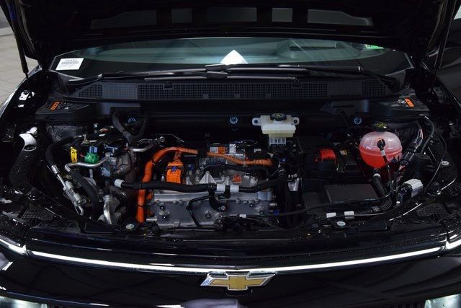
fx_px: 615
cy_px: 154
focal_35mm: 48
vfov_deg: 28.1
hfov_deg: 41.1
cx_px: 230
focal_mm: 32
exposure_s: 1/60
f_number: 6.3
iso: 1600
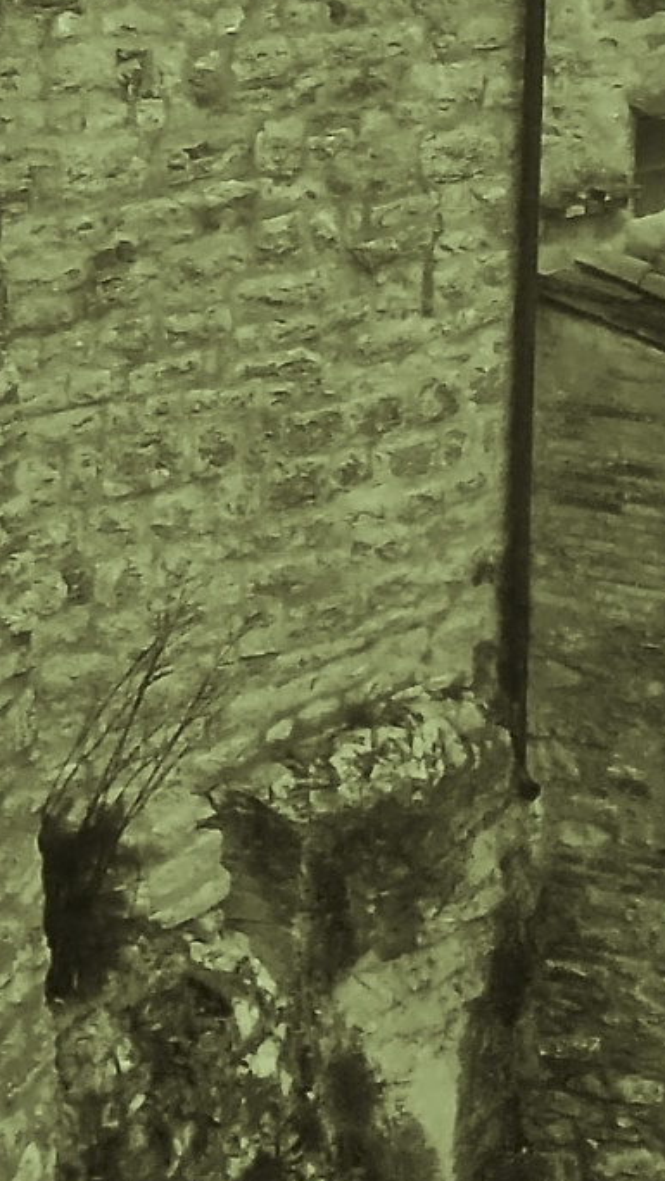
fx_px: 3353
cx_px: 143
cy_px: -202
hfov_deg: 11.3
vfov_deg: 19.0
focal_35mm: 107
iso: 100
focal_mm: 4.6
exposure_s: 1/50
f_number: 2.8
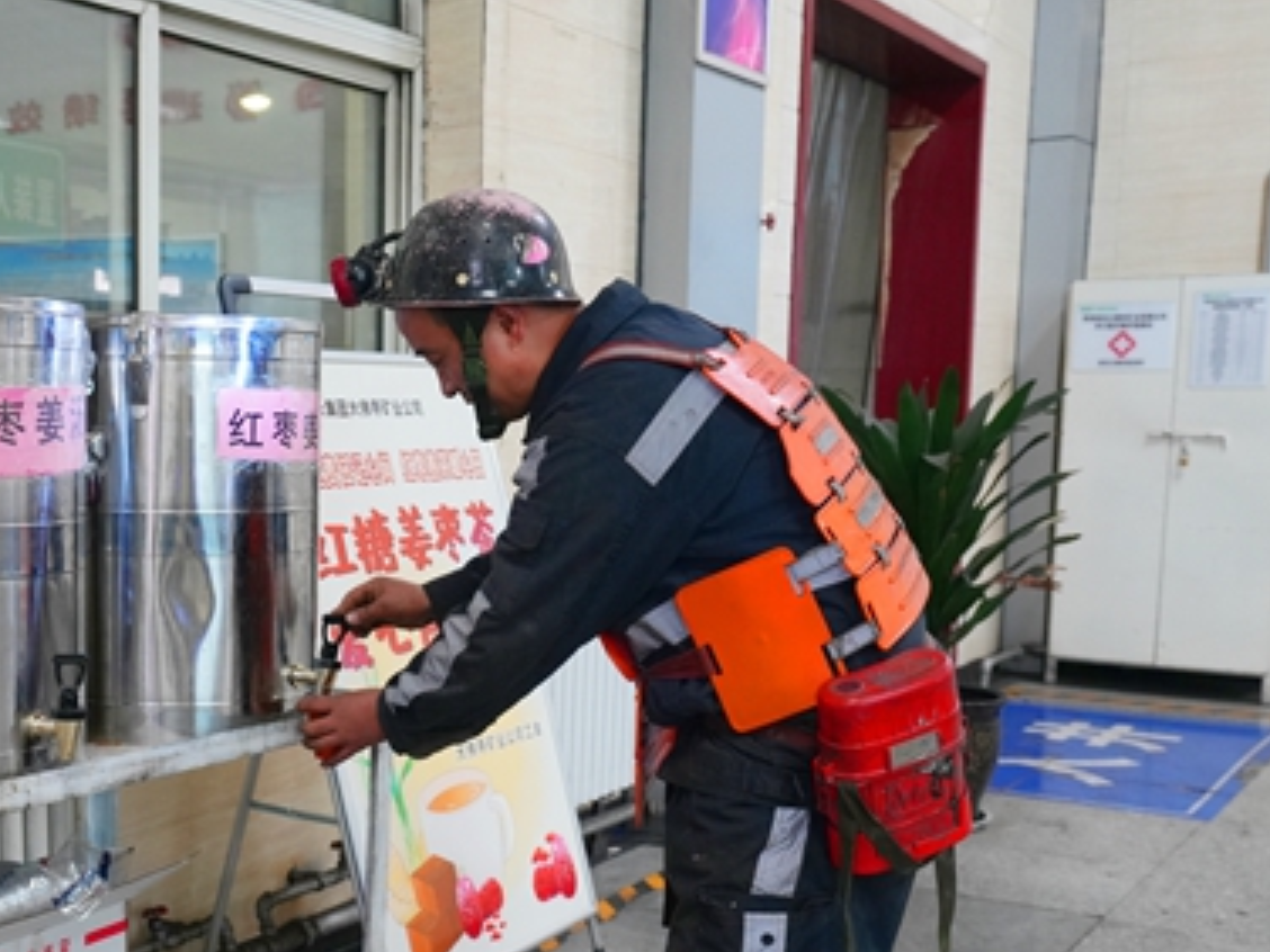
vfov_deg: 31.1
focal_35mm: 46
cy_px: 672
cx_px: 372
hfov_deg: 40.4
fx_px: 1688
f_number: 4.5
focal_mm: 30
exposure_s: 1/60
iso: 1250
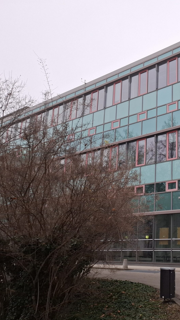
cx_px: 174
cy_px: 161
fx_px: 289
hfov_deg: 32.3
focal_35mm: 34
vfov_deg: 58.0
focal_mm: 5.54
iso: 64
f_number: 1.8
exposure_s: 1/100
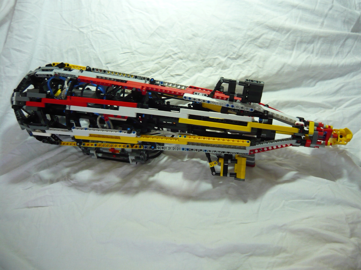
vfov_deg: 42.9
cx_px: 180
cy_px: 135
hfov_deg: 55.4
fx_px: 344
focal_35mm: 33
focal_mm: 5.5
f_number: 2.8
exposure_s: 1/30
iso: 200
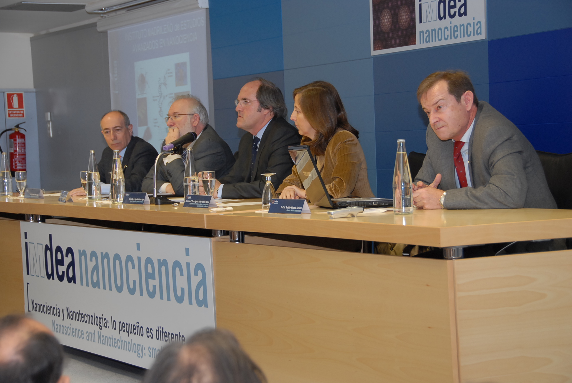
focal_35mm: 84
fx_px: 1336
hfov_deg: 24.2
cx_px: 286
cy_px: 192
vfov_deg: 16.3
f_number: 5.6
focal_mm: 56
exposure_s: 1/60
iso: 400
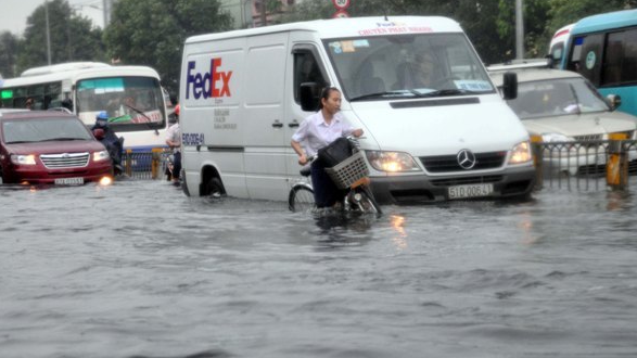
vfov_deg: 8.9
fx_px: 2314
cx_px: 326
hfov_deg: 15.7
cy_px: 172
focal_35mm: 137
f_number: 5.3
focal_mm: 80
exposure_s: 1/100
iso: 1600
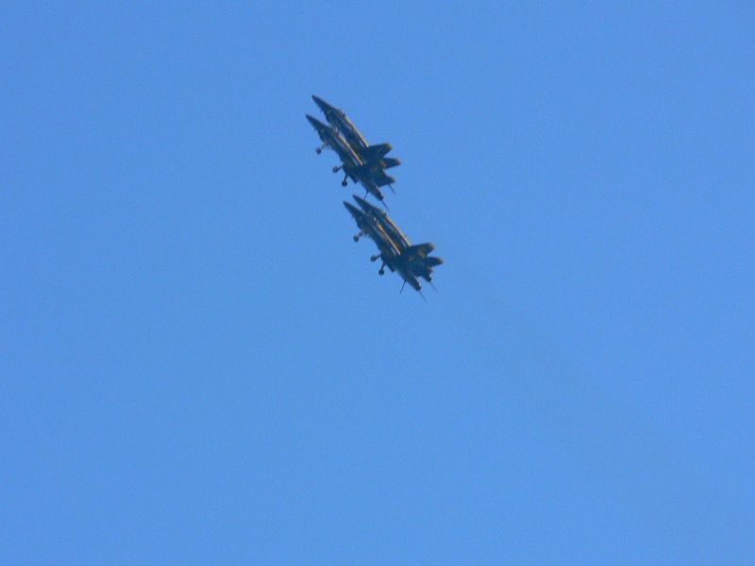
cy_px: 283
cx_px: 378
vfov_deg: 3.4
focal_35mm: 432
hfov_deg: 4.6
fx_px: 9422
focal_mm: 72
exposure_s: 1/400
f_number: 5.6
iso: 80
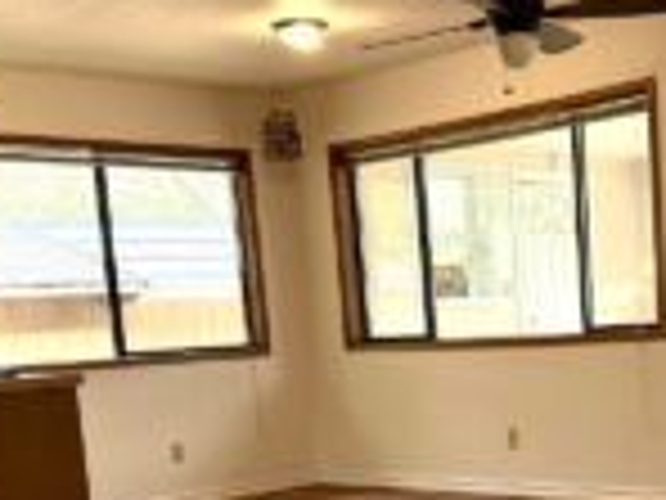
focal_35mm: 65
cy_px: 477
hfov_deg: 29.1
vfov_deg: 21.9
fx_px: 1251
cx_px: 544
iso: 200
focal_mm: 6.76
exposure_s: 1/144
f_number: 1.78
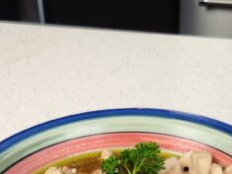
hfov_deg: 26.0
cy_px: 221
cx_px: 111
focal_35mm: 75
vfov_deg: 18.4
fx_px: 503
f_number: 1.8
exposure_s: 1/120
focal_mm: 5.4
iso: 125
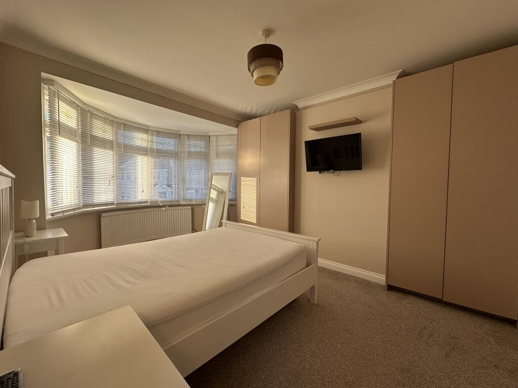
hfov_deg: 102.1
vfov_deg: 85.7
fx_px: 209
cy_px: 194
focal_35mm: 14
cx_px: 259
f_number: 2.2
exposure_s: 1/99
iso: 64
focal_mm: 2.22
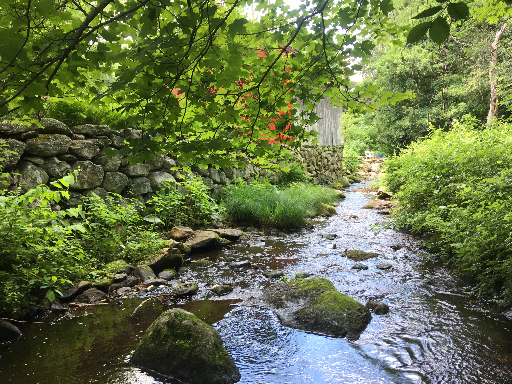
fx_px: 429
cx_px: 256
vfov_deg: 48.2
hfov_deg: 61.7
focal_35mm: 29
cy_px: 192
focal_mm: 4.15
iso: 32
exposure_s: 1/60
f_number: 2.2
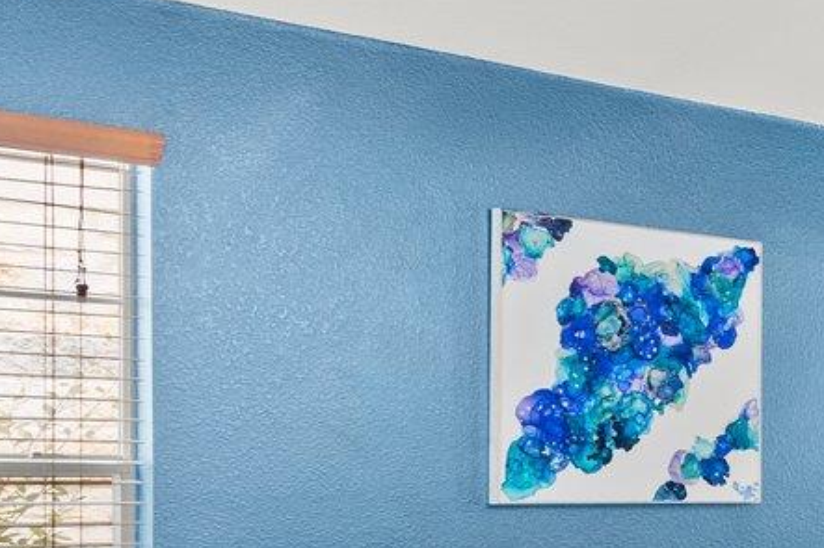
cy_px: 497
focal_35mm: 74
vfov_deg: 18.1
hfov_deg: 20.6
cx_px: 1419
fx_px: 1693
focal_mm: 16
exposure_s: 1.3
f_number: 9
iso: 320
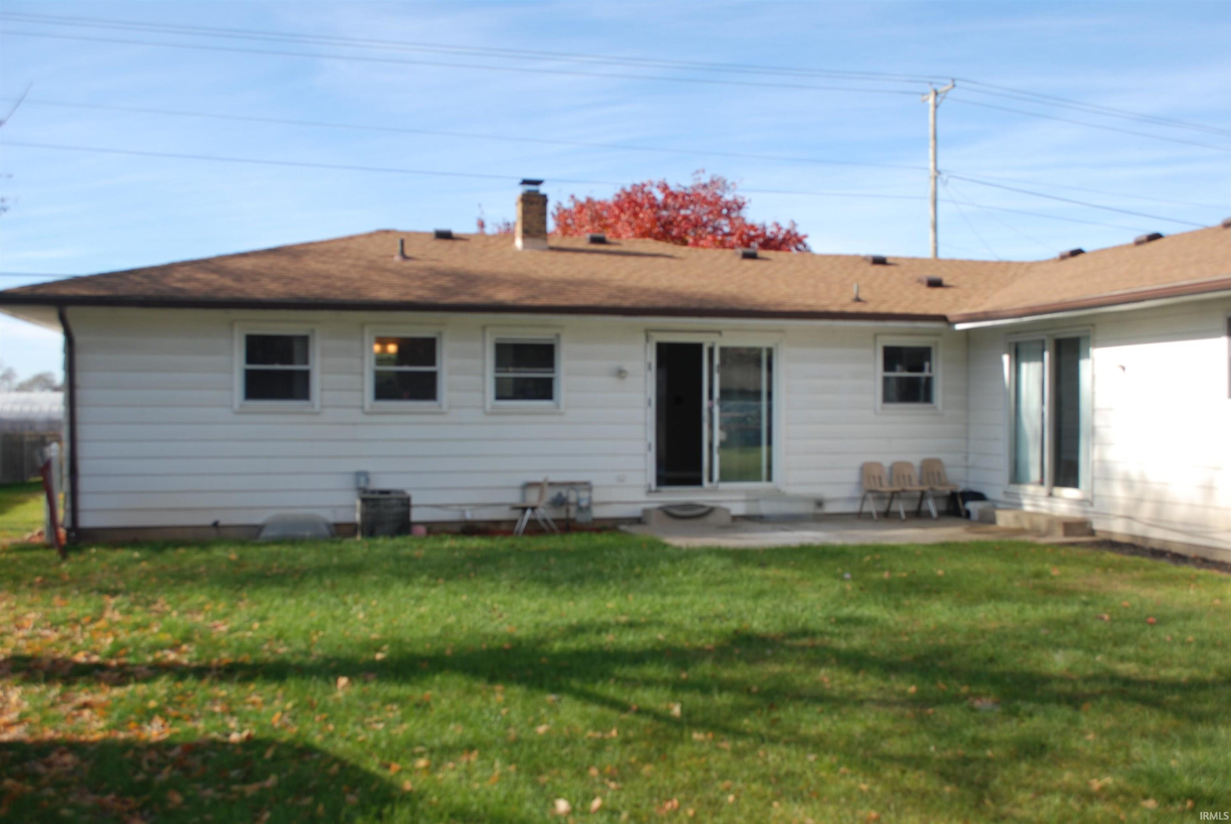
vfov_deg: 40.1
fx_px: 1130
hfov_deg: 57.2
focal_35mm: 33
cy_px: 412
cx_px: 616
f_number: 6.3
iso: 100
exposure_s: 1/200
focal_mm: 22
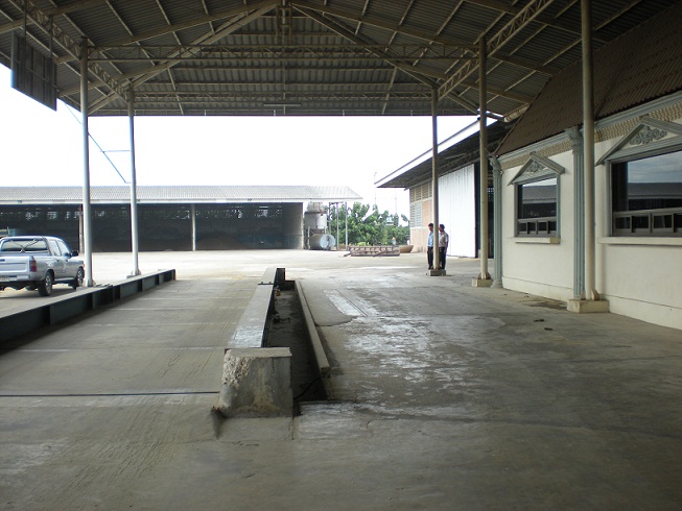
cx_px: 341
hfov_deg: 49.0
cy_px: 256
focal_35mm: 38
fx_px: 749
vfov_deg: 37.7
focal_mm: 6.3
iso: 64
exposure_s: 1/161
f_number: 3.1
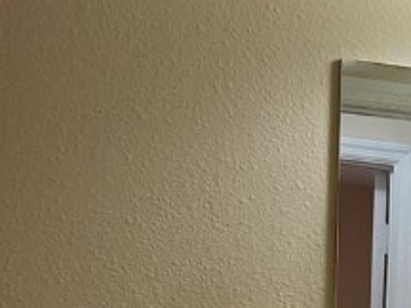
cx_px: 925
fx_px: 1460
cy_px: 496
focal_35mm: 123
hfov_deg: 13.0
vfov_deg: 11.4
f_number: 1.6
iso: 64
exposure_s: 1/60
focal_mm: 5.1
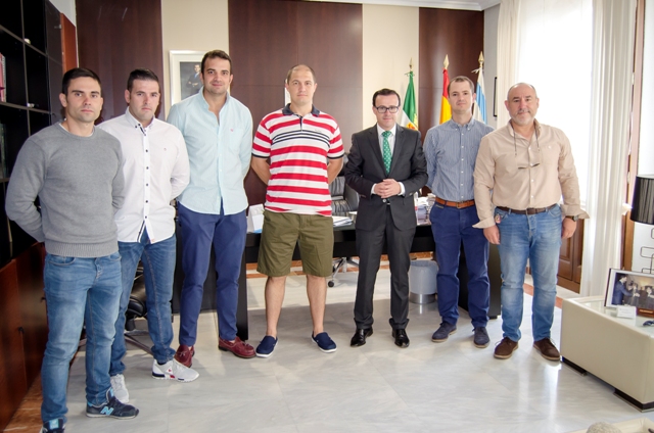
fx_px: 544
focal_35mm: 30
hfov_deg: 62.0
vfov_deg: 43.4
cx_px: 327
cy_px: 216
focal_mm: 20
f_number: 3.5
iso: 450
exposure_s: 1/60
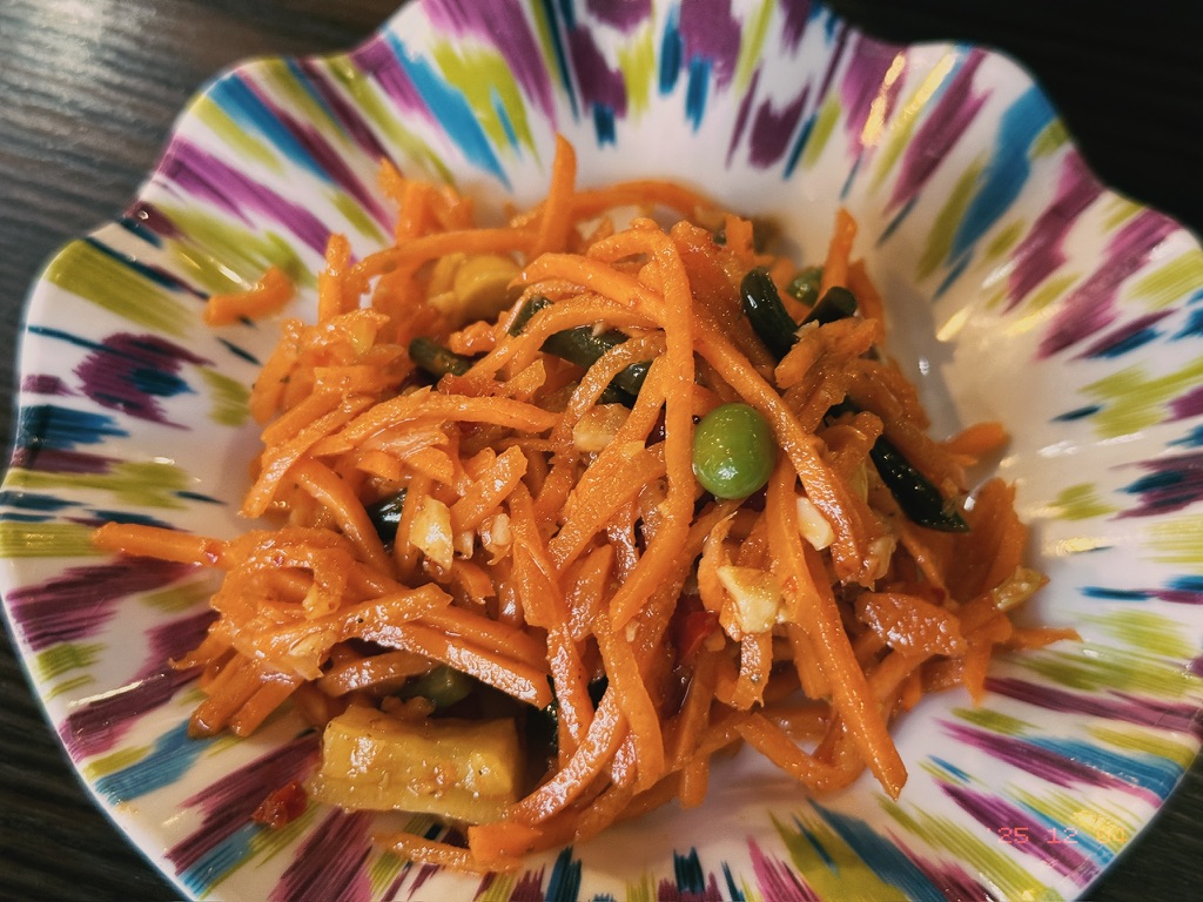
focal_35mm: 48
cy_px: 451
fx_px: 1668
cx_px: 602
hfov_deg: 39.7
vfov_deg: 30.3
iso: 250
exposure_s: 1/50
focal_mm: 6.76
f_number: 1.78
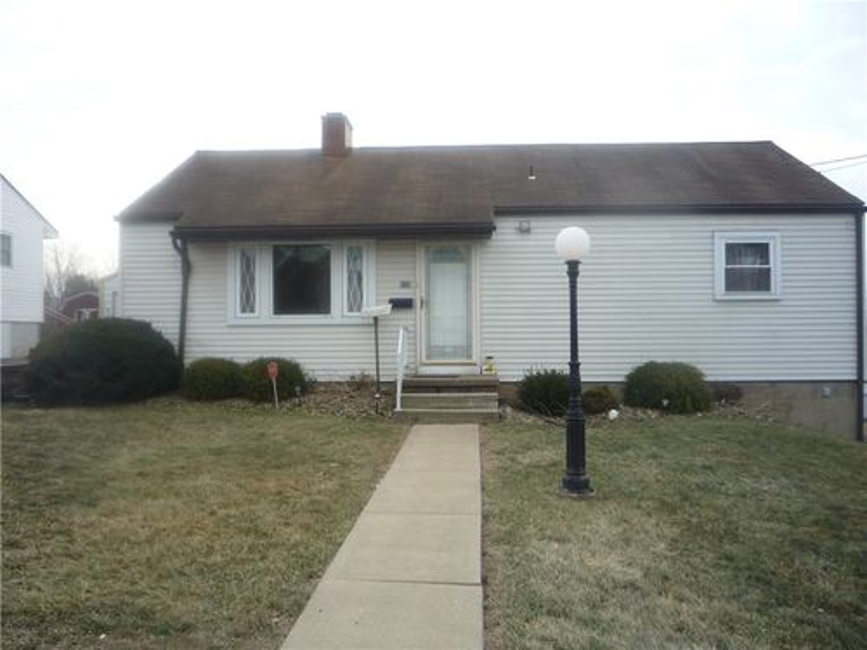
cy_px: 325
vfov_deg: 46.8
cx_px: 434
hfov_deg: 60.0
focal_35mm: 30
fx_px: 751
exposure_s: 1/250
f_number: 4
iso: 100
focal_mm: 5.2
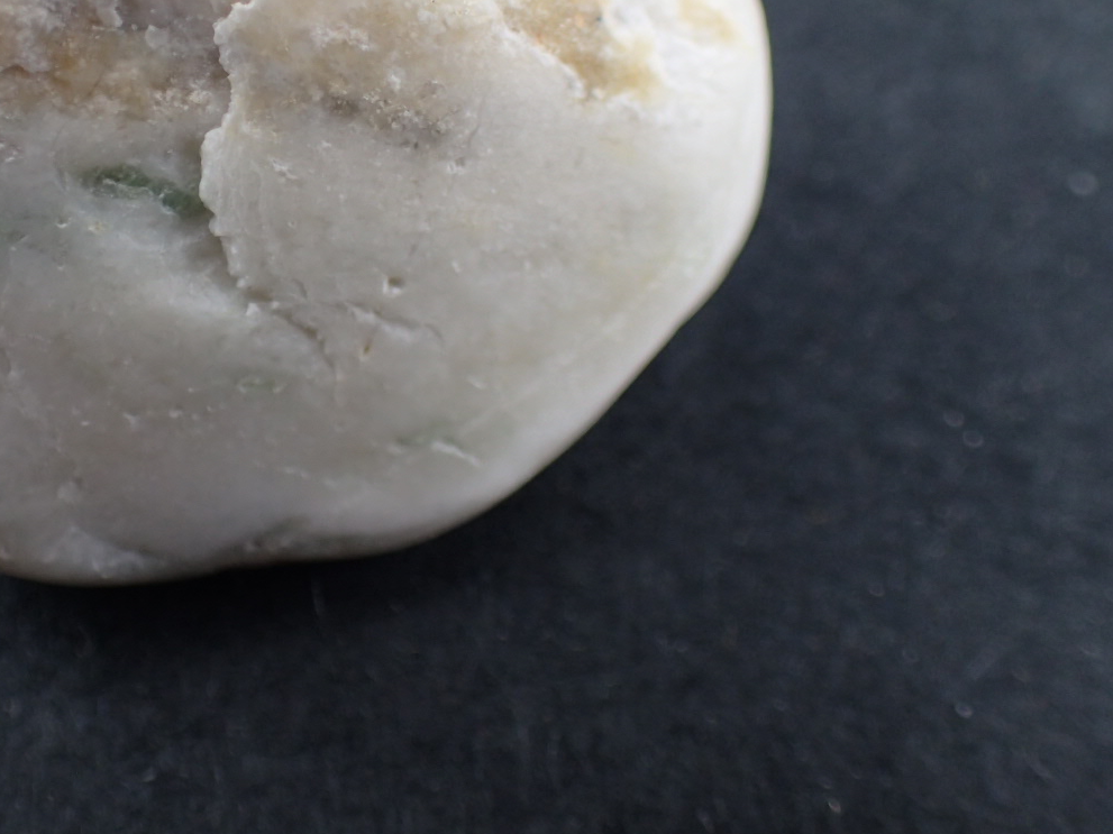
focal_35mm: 62
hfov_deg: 30.7
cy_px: 97
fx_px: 1993
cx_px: 275
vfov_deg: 23.1
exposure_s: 1/125
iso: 100
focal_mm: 5.87
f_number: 2.4
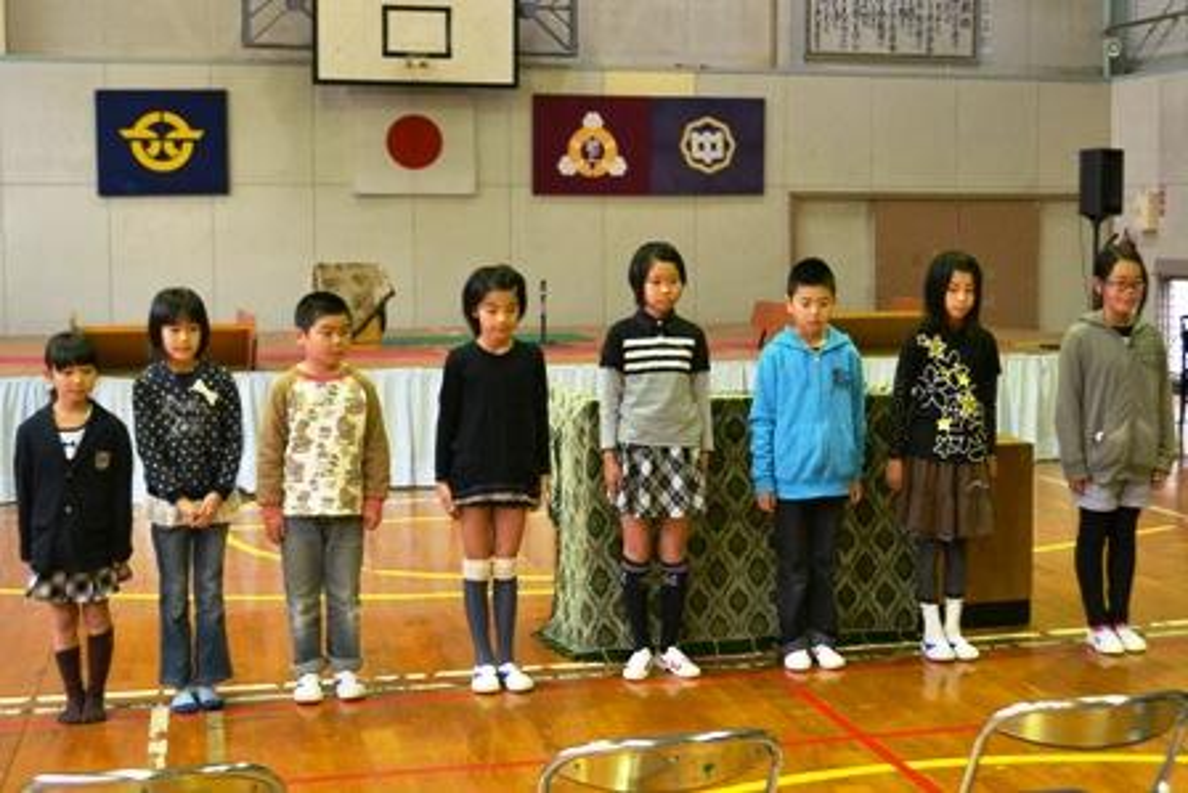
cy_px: 396
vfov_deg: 31.9
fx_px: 1386
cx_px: 594
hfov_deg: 46.4
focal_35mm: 42
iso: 2800
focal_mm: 28
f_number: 4.5
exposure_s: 1/60
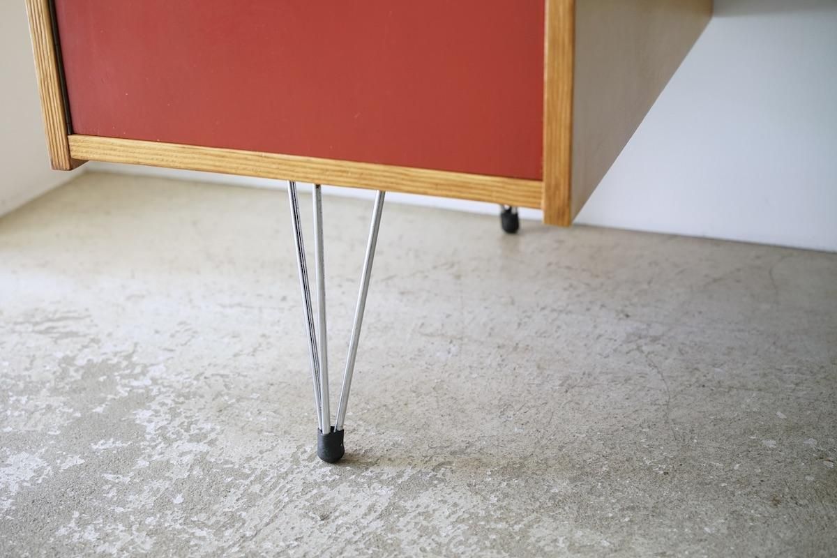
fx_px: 1279
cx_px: 418
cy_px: 279
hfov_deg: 36.2
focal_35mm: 55
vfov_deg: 24.6
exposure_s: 1/80
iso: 1250
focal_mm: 55
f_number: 4
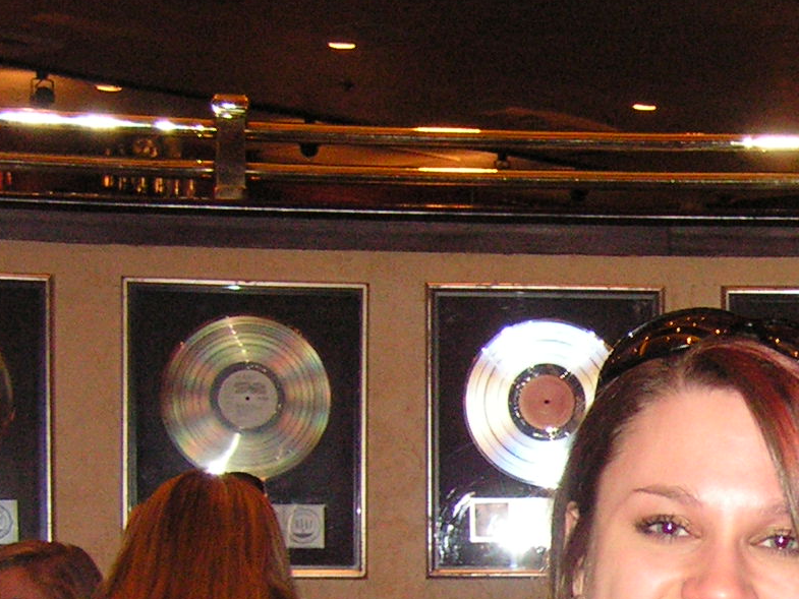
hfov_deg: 16.6
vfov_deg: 13.2
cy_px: 691
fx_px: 2539
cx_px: 1108
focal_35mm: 110
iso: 200
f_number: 2.8
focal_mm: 6.3
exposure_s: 1/40
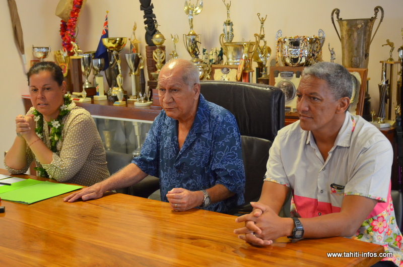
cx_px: 202
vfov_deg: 22.5
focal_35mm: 60
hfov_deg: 33.5
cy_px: 134
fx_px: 670
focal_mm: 40
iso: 1600
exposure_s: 1/80
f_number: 4.5
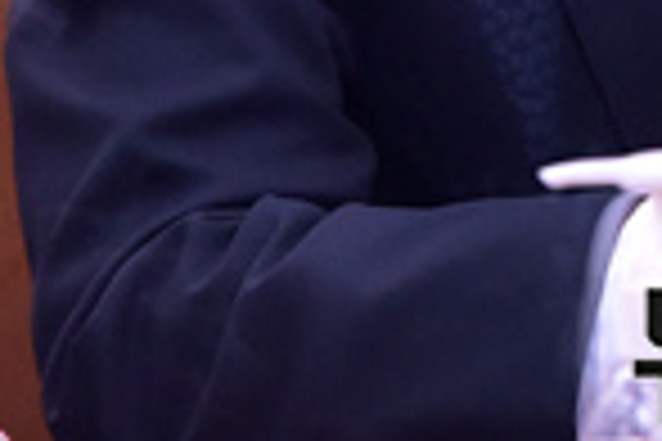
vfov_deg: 1.8
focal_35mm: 763
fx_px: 14030
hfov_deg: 2.7
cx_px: 883
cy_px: -430
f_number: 5
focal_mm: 175
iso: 3600
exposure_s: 1/250
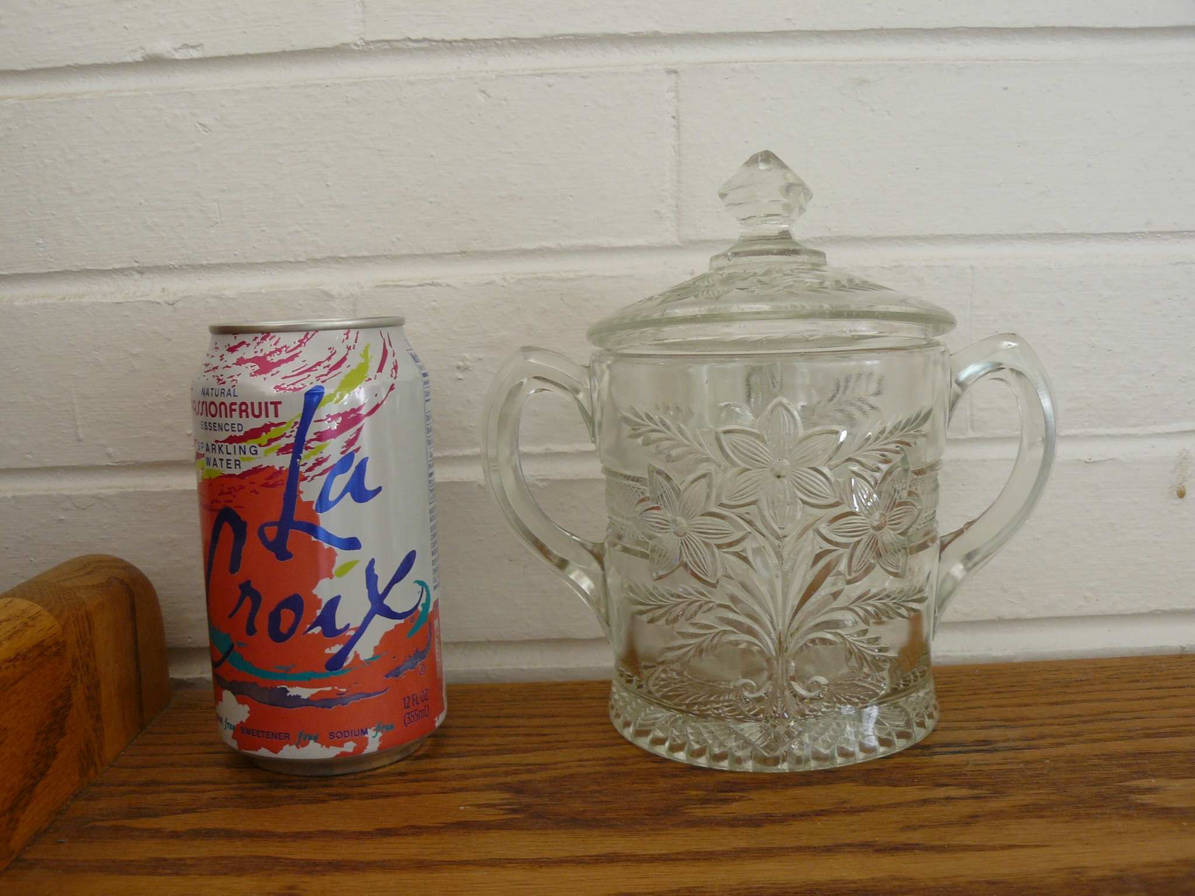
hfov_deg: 51.4
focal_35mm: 36
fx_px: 1243
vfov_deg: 39.7
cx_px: 598
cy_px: 448
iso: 100
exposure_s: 1/40
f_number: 3.6
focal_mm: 6
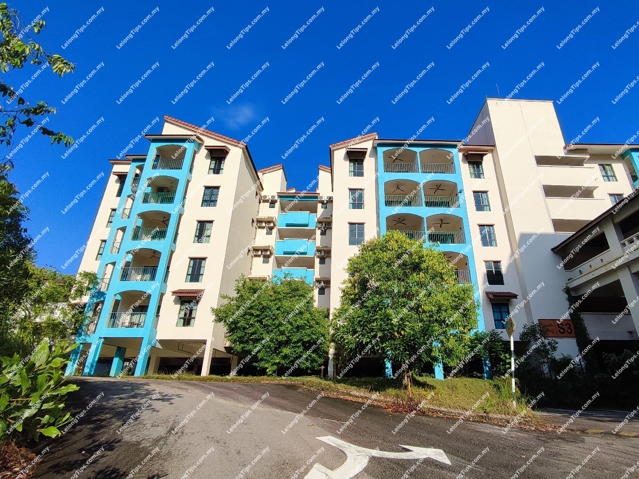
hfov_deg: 94.5
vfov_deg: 78.1
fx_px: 295
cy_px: 240
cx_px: 320
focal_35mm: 16
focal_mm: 1.65
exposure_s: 1/1968
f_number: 2.2
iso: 50
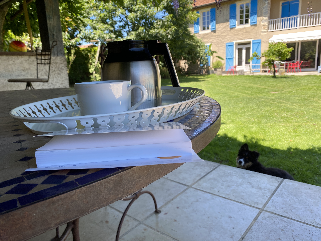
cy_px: 120
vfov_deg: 53.1
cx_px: 160
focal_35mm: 26
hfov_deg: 67.3
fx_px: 241
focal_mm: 4.25
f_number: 1.8
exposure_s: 1/504
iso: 32
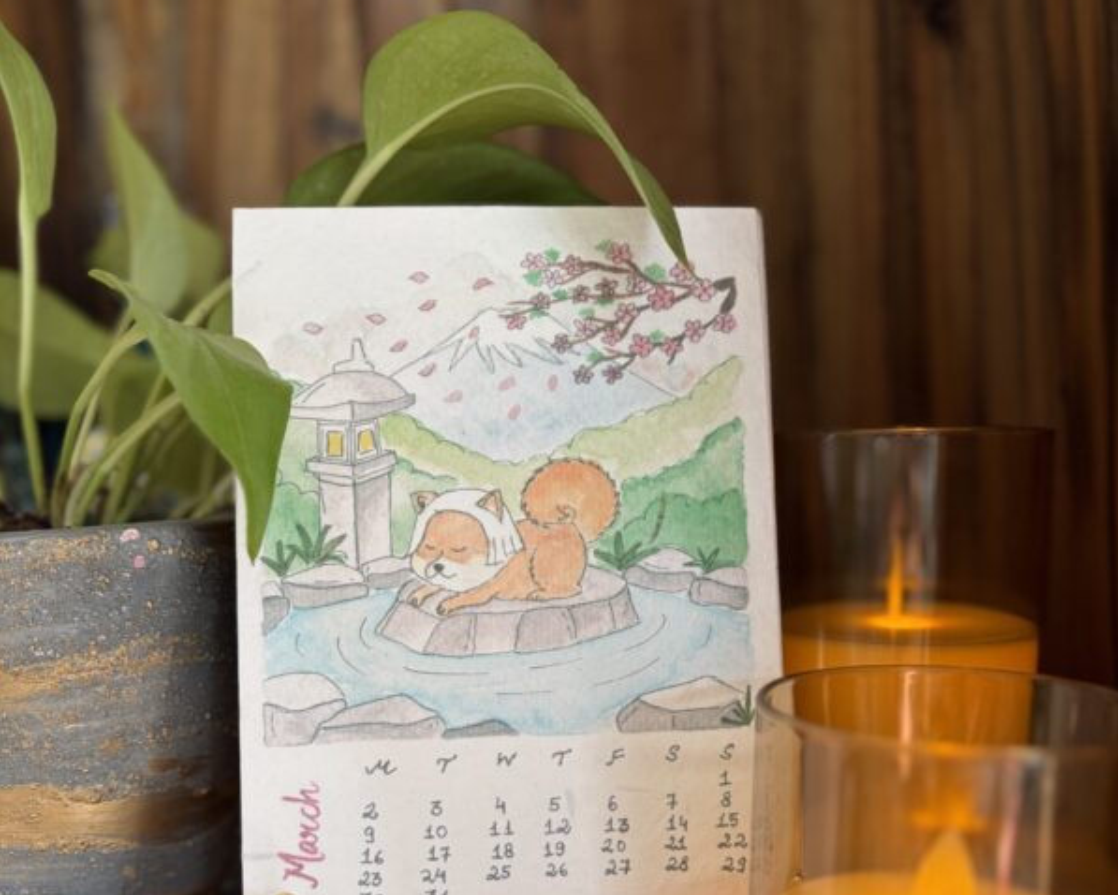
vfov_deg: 42.2
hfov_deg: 52.8
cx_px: 560
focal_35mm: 34
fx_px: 1125
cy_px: 659
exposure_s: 1/50
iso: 80
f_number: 1.6
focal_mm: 5.96
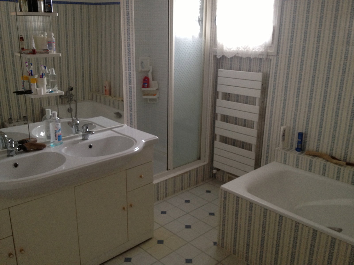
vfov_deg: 40.7
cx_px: 177
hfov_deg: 52.6
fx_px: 358
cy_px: 132
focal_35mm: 35
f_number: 2.4
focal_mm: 4.28
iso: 125
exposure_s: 1/20
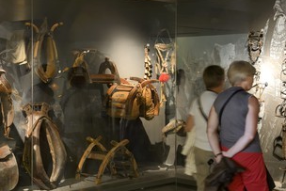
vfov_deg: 19.7
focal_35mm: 69
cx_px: 122
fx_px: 548
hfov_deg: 29.2
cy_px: 83
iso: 800
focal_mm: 50
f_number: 6.3
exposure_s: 1.6
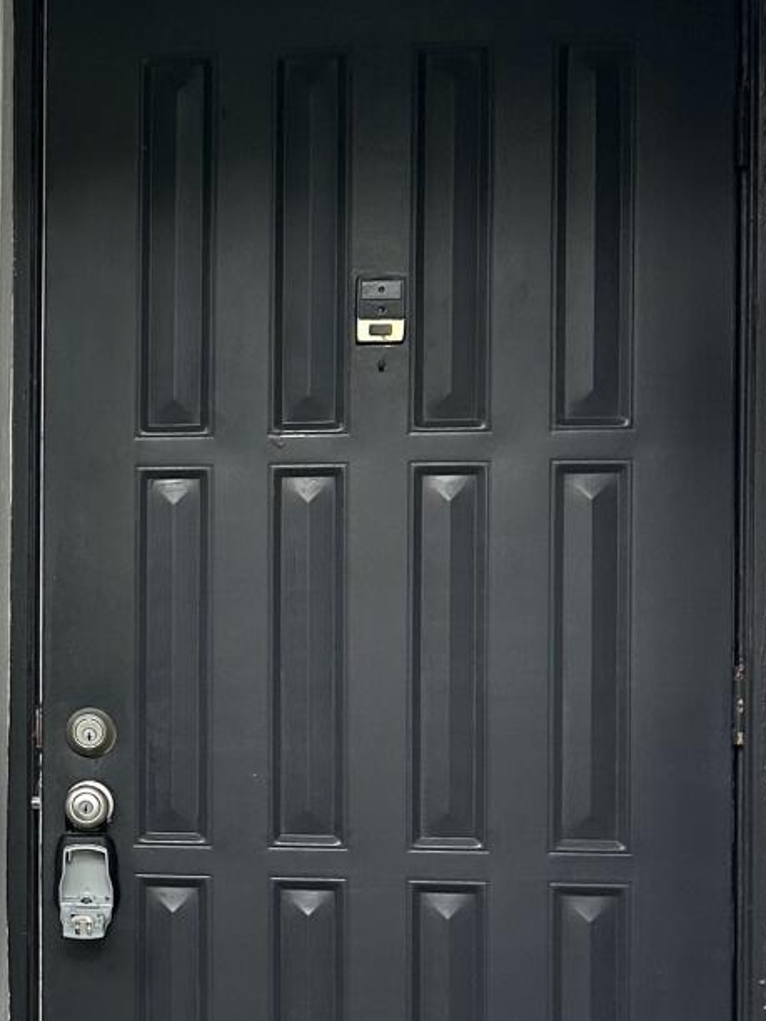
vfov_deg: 22.9
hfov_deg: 16.4
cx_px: -230
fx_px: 2508
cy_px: 654
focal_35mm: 85
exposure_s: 1/120
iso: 100
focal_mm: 5.7
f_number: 1.5
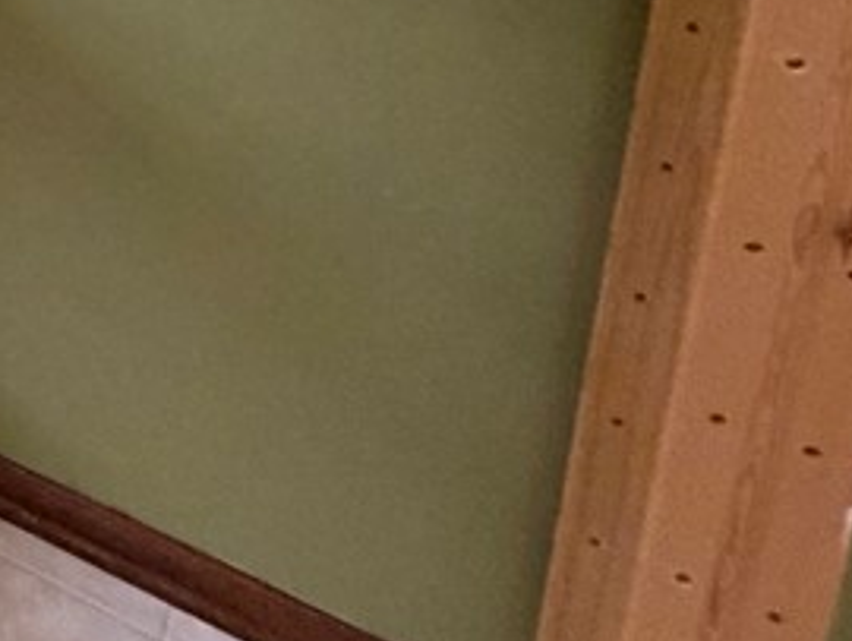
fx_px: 1306
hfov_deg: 23.5
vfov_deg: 21.5
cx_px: -590
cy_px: -404
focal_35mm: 53
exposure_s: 1/60
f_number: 2.2
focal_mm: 2.22
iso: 400
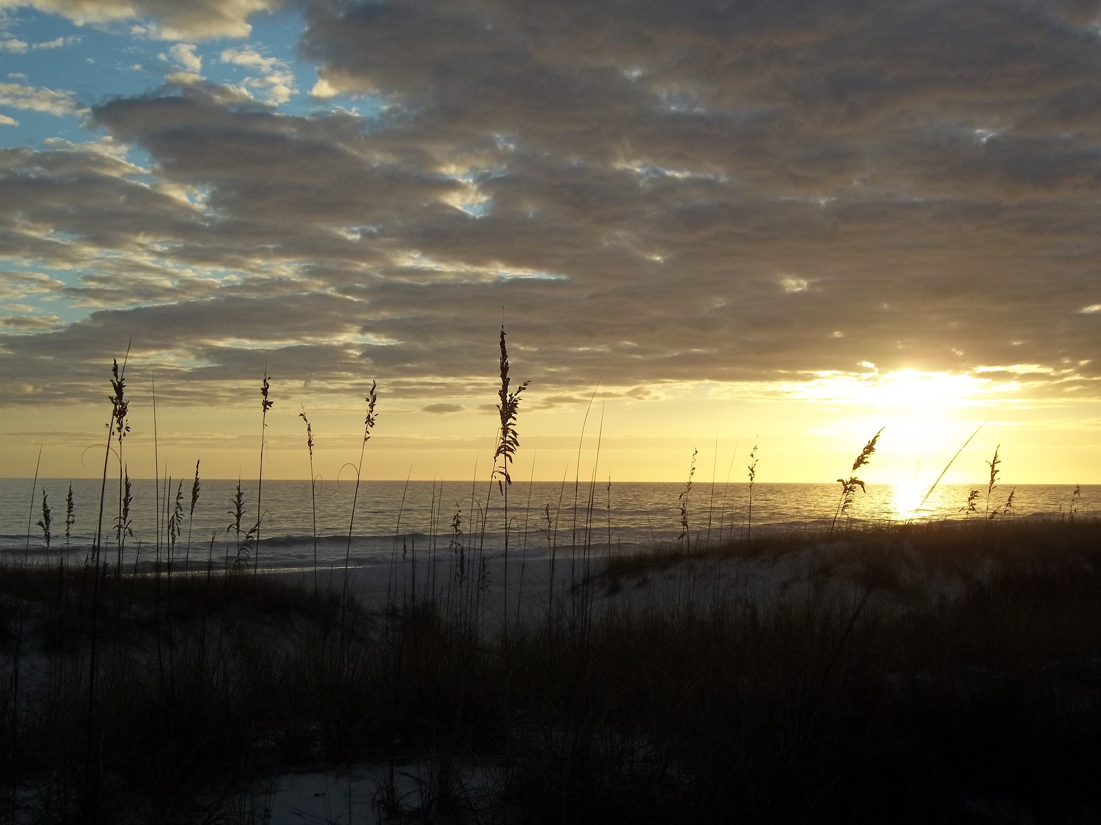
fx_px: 1558
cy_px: 412
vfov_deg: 29.7
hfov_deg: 38.9
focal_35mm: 49
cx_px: 550
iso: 64
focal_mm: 8.8
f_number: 11.1
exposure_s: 1/100
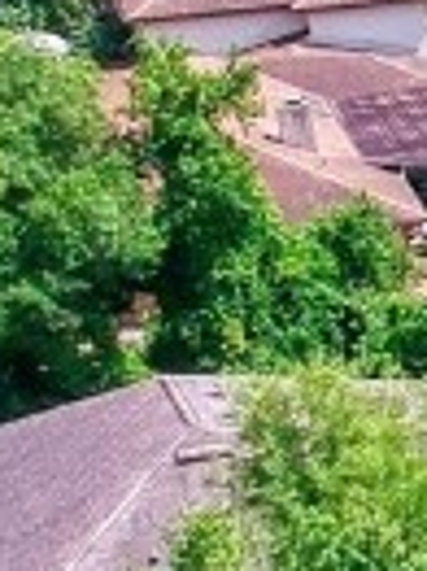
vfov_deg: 10.1
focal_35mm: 195
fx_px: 3212
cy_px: 501
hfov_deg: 6.4
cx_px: 1634
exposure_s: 1/1600
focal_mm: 4.49
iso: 101
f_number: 2.6
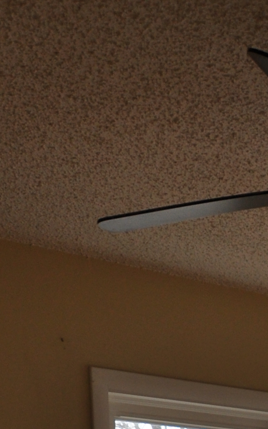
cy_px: 802
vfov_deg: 19.6
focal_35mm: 73
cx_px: 366
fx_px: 853
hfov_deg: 16.7
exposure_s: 1/100
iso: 200
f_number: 5
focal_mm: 10
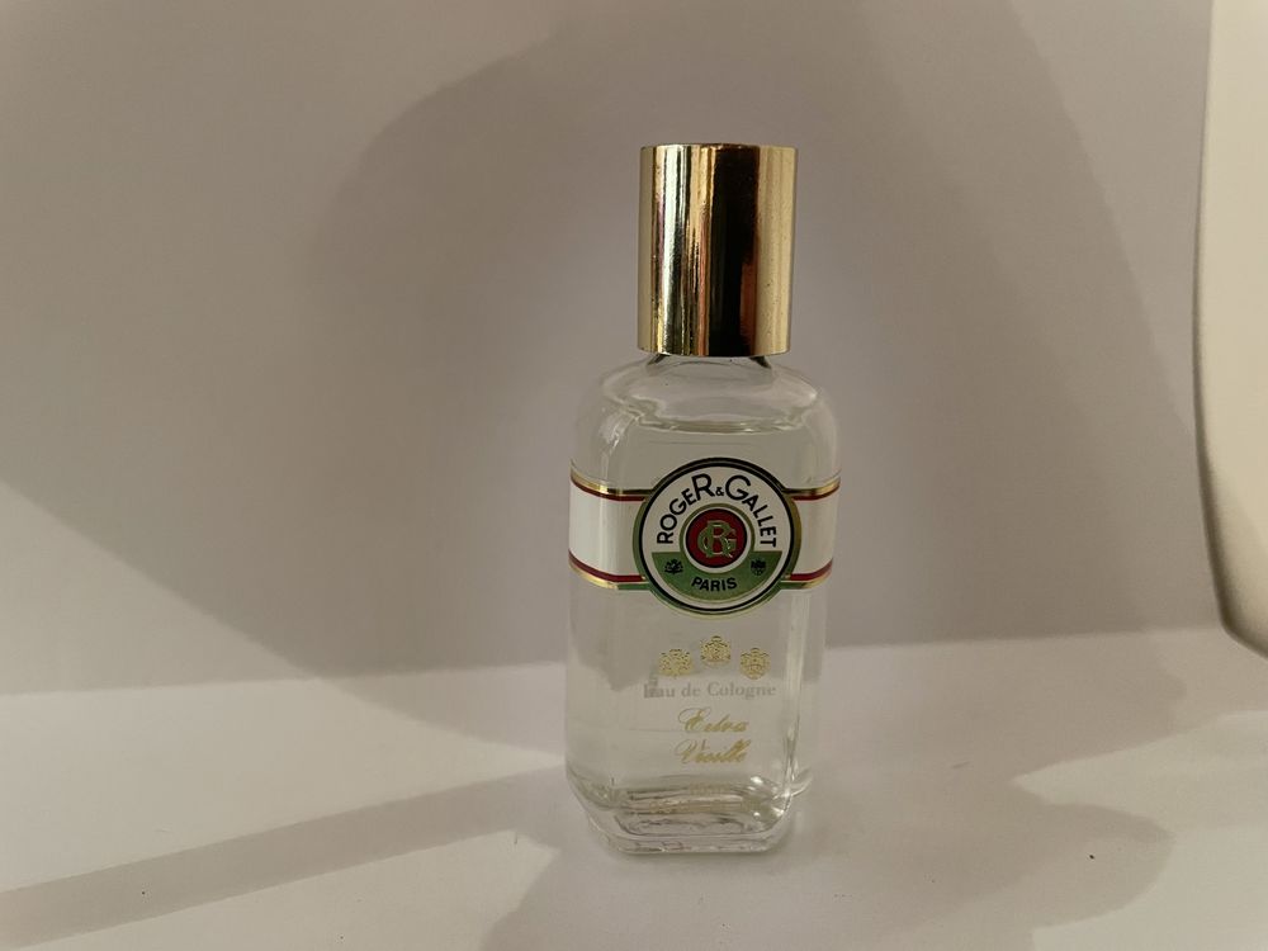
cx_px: 634
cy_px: 476
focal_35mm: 26
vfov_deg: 53.1
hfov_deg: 67.3
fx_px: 952
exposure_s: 1/25
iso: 500
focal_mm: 4.2
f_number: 1.6
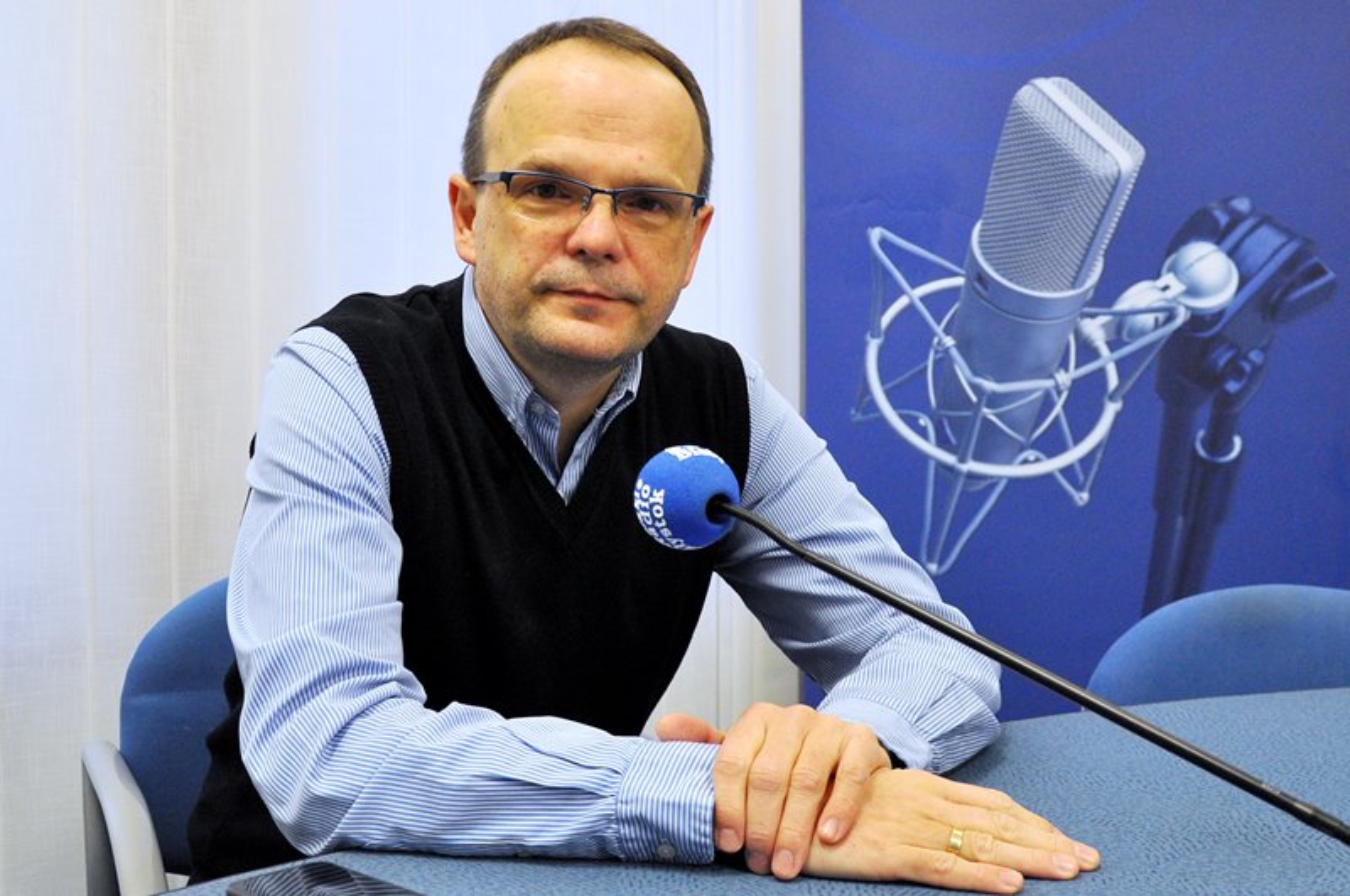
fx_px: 1180
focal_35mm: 32
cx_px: 675
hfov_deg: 59.6
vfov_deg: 41.6
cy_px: 448
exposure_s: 1/60
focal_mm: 21
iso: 720
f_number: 4
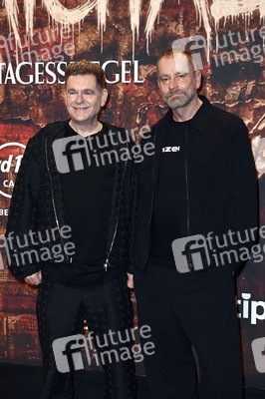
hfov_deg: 19.4
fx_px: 774
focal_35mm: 70
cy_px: 200
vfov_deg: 28.9
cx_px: 132
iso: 1250
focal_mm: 70
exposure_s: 1/250
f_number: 5.6
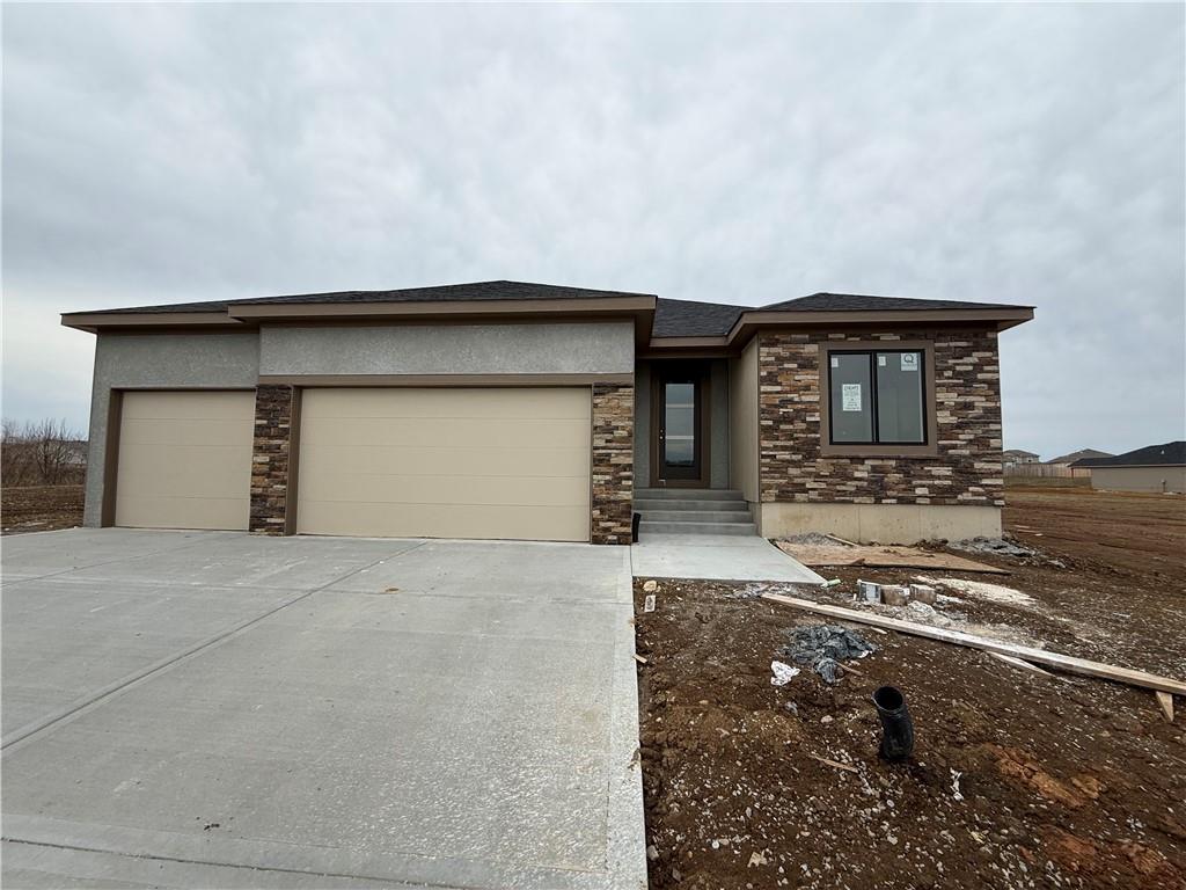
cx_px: 593
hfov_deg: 102.1
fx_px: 480
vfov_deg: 85.7
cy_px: 445
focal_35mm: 14
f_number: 2.2
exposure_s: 1/1033
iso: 50
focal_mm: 2.22
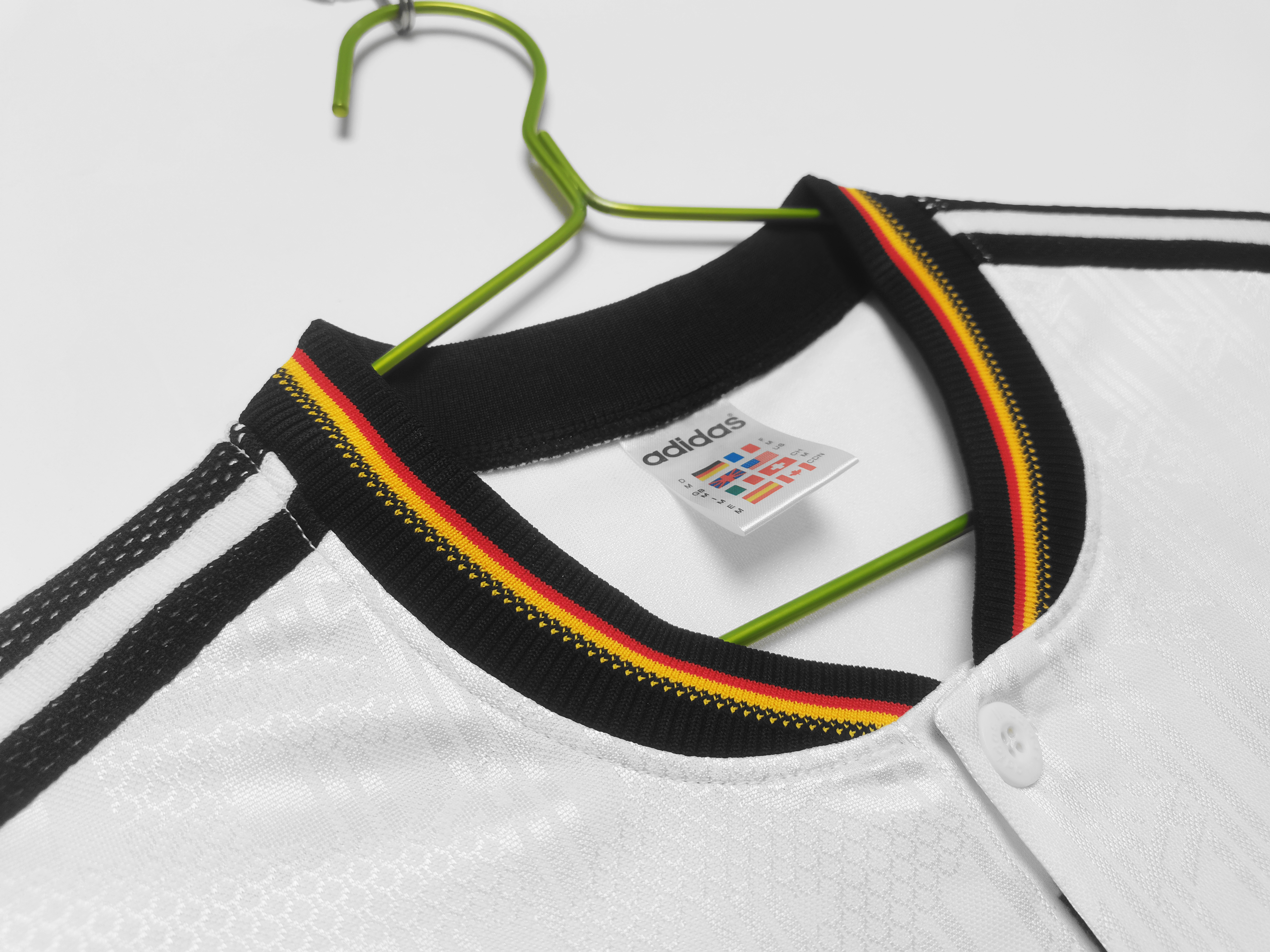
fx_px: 954
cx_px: 635
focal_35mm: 26
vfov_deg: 53.1
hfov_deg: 67.3
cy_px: 476
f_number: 1.8
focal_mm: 5.58
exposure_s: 1/120
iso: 80
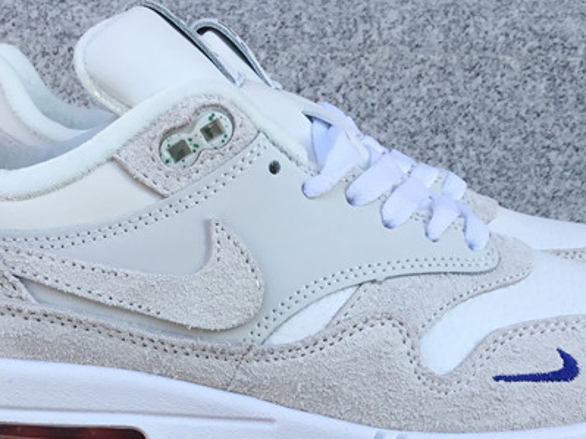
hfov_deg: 27.8
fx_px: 1185
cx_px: 278
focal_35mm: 70
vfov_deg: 20.3
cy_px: 438
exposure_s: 1/377
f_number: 2.4
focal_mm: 3.3
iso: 25
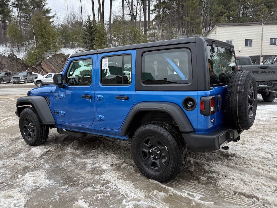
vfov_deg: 56.8
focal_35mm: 24
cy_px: 104
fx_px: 192
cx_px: 138
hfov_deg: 71.6
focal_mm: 6.76
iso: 80
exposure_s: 1/708
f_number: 1.78
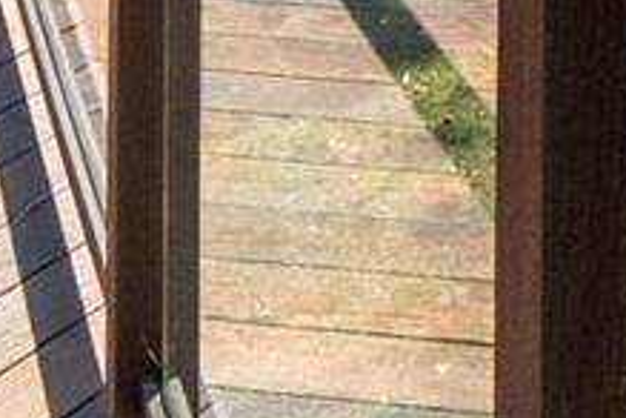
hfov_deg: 13.7
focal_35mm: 117
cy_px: -744
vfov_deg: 9.6
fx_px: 2034
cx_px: 1401
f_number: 6.3
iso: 400
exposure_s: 1/320
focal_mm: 8
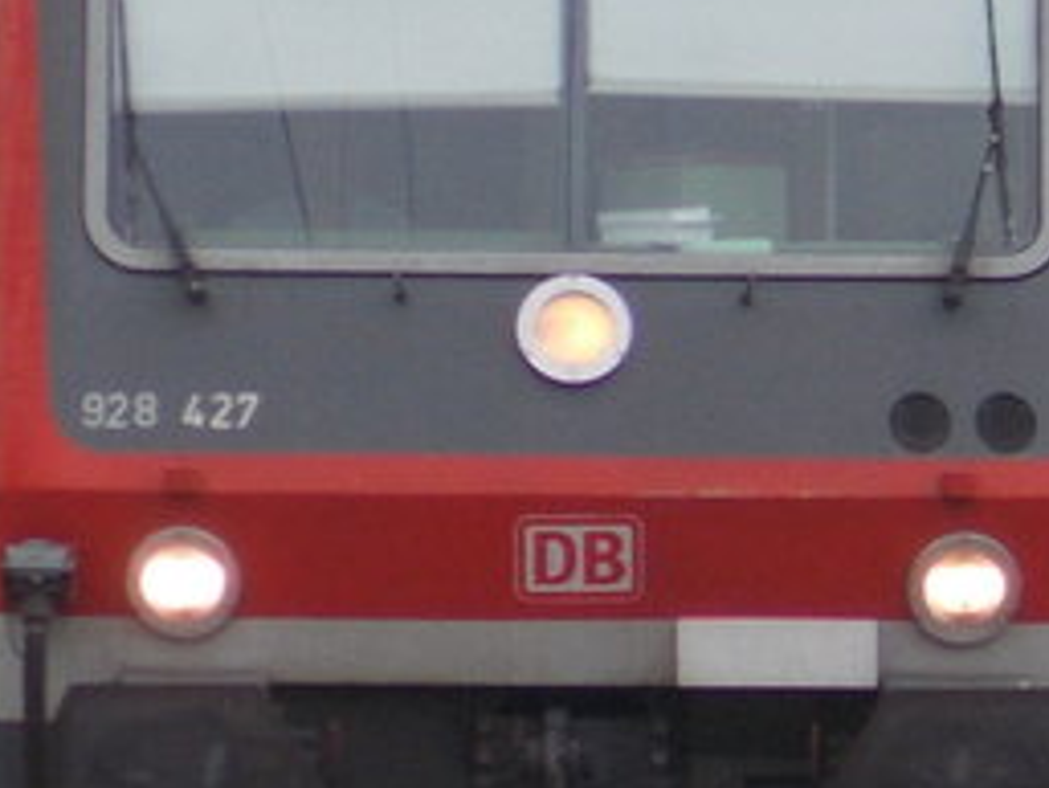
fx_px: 18373
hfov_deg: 3.3
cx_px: -592
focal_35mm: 606
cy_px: 314
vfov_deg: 2.5
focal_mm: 23
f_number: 6.5
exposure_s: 1/80
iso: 80
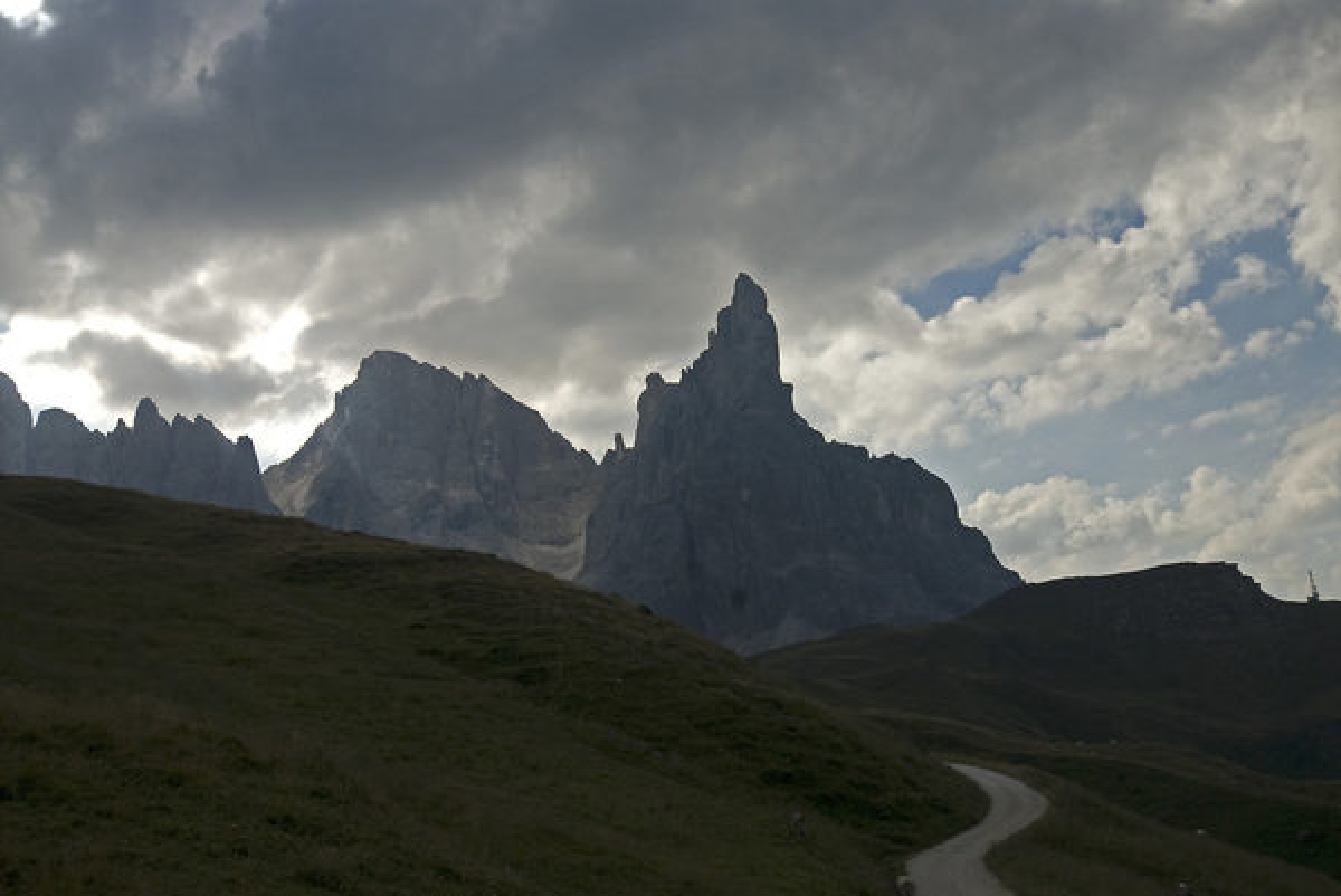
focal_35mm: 36
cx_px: 670
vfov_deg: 36.9
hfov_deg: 53.1
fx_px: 1342
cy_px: 448
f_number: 10
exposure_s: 1/180
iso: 200
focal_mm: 24
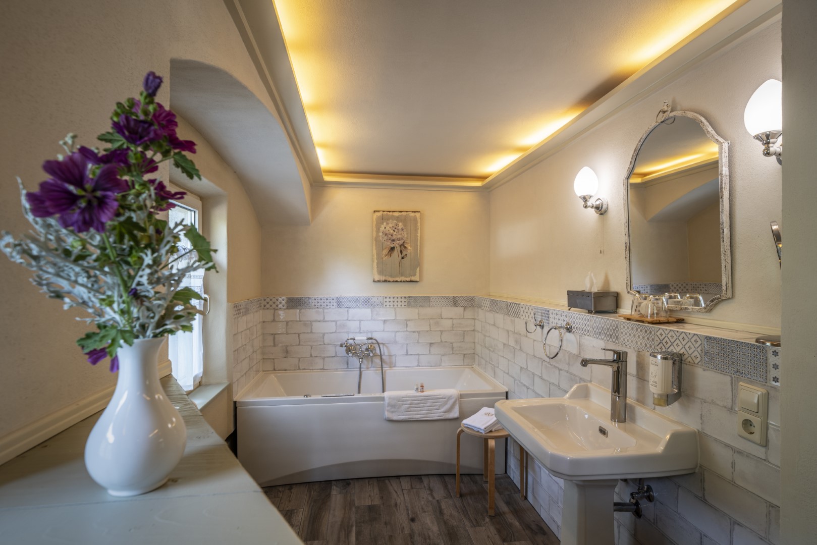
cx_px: 408
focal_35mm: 17
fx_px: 386
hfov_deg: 93.3
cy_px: 272
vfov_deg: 70.5
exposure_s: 1/2
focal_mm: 17
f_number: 9
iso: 100
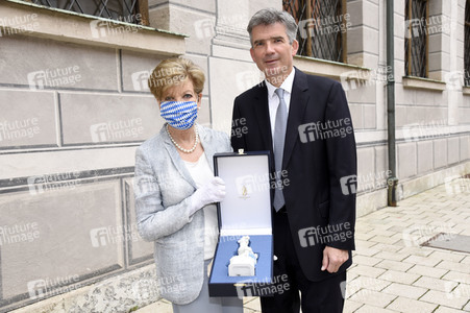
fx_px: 496
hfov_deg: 50.7
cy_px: 156
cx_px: 235
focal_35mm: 38
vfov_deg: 35.0
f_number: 6.3
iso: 640
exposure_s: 1/160
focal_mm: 38
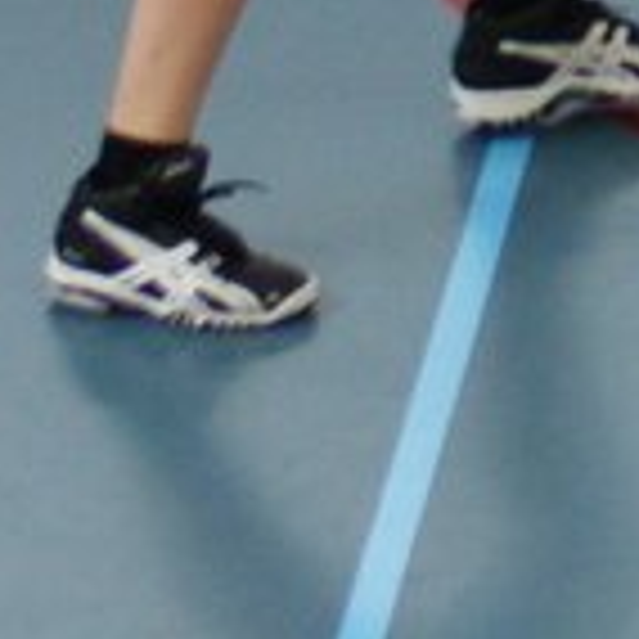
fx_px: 7886
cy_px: -1192
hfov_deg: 4.5
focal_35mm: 378
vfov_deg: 4.5
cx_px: 1793
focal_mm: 35
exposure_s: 1/160
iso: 400
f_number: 3.2
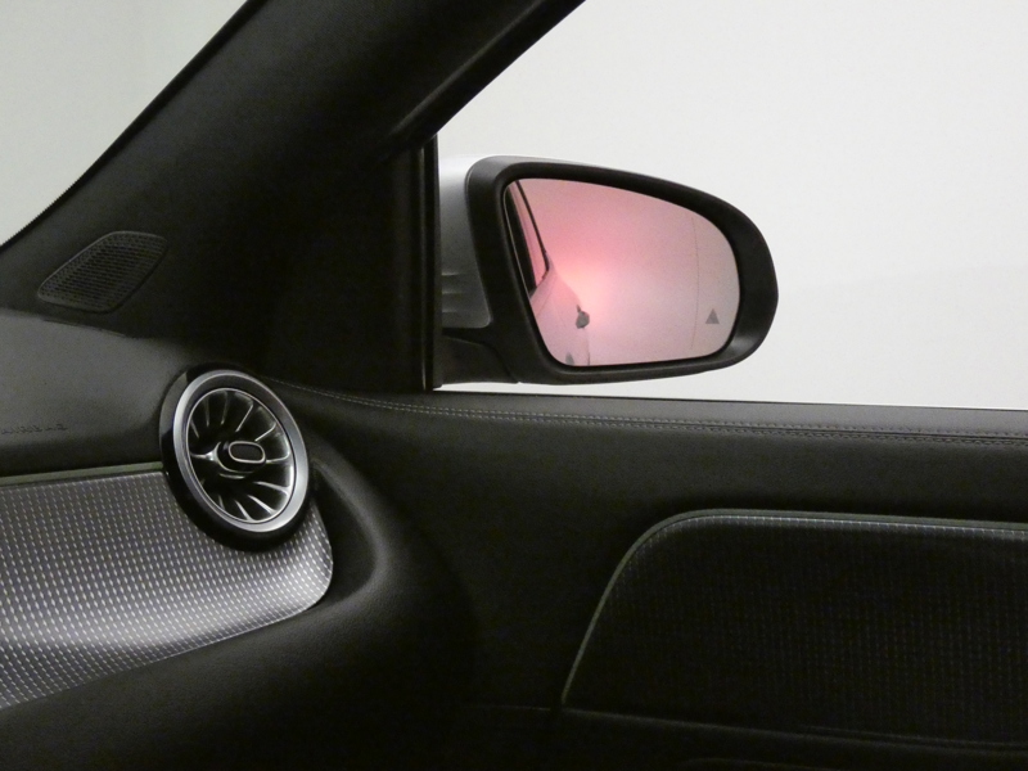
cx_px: 514
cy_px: 386
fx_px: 1485
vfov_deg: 29.1
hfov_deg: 38.2
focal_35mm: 50
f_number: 3.9
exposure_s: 1/80
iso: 3200
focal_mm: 9
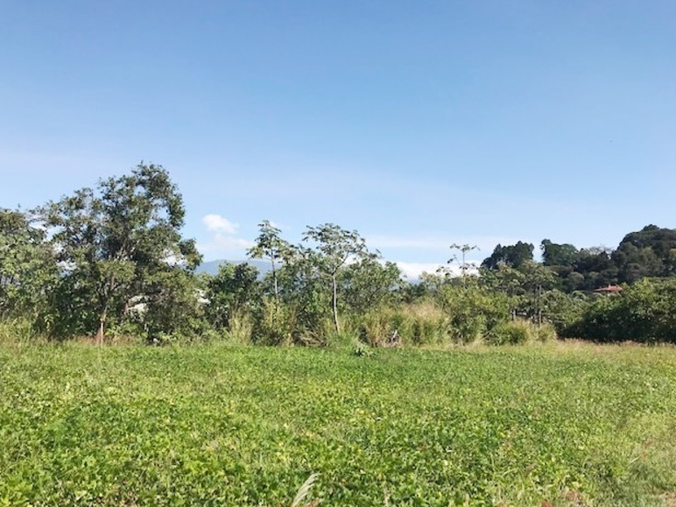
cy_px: 254
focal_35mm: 29
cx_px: 342
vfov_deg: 48.2
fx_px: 566
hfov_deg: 61.7
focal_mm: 3.99
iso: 20
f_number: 1.8
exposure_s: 1/2457
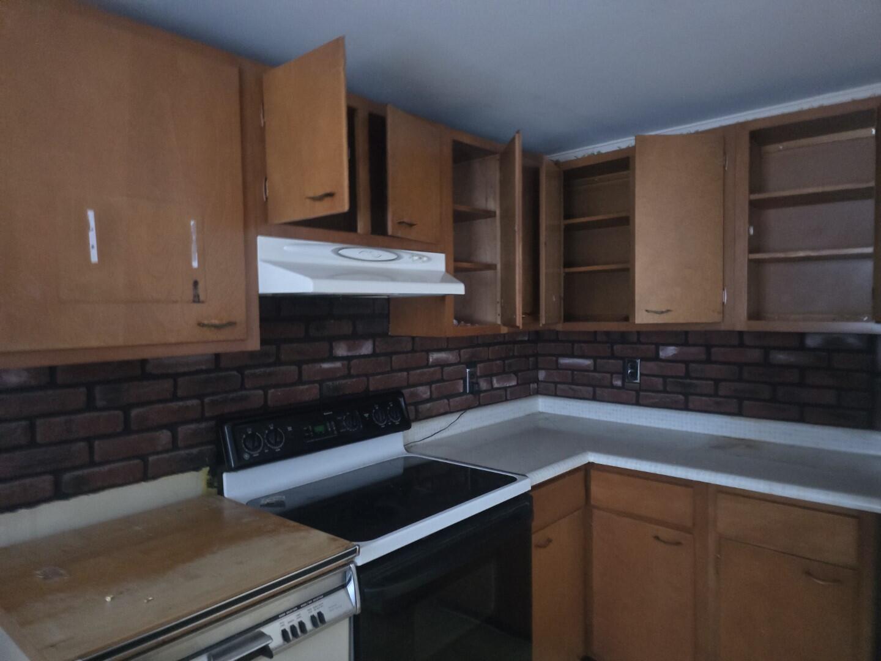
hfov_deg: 73.9
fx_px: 585
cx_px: 440
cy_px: 330
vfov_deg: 58.9
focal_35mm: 23
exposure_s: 1/15
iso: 2000
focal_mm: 6.3
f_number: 1.7
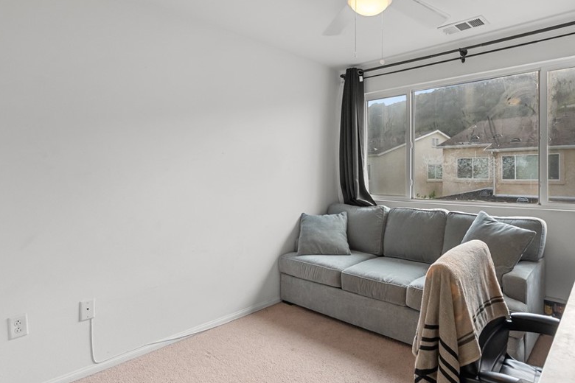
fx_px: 335
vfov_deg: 59.3
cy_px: 170
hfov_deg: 80.6
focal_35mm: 21
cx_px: 333
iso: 2000
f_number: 8
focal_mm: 16
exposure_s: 1/160
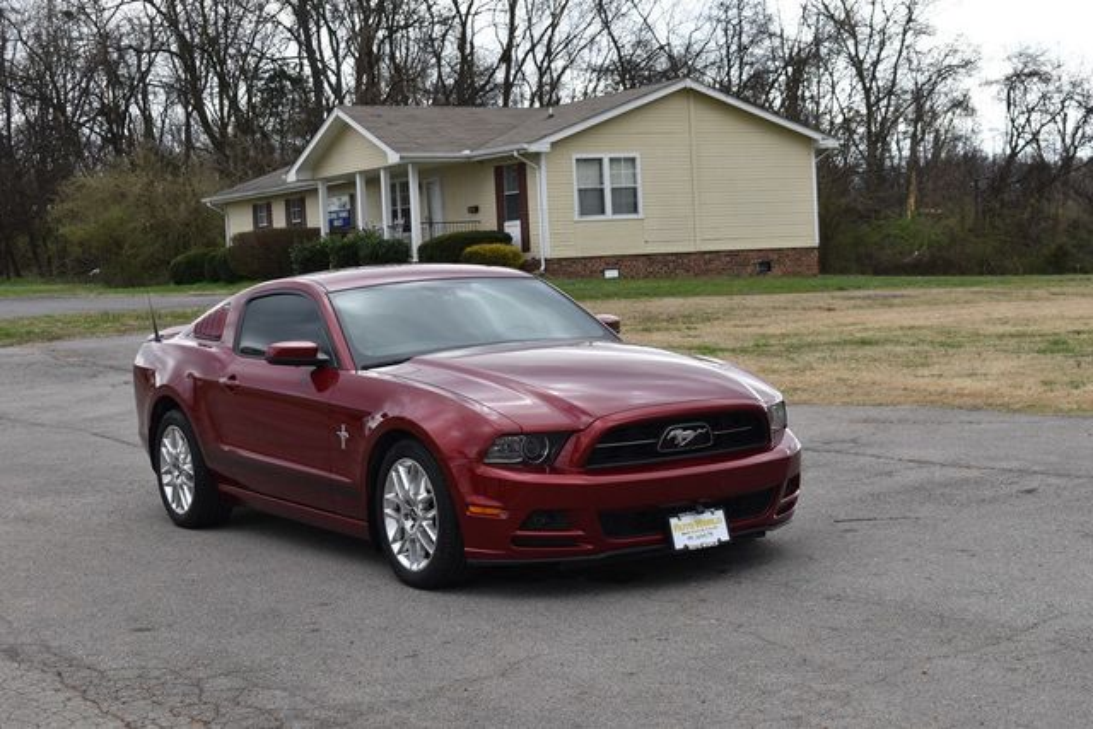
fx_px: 1822
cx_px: 546
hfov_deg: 33.4
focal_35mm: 60
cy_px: 364
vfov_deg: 22.6
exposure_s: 1/250
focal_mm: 40
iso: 180
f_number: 8
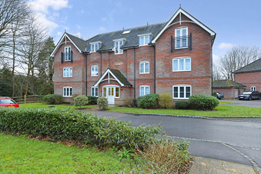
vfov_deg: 62.0
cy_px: 87
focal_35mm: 20
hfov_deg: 84.0
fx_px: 145
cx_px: 130
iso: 400
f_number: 7.1
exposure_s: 1/20
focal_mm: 20
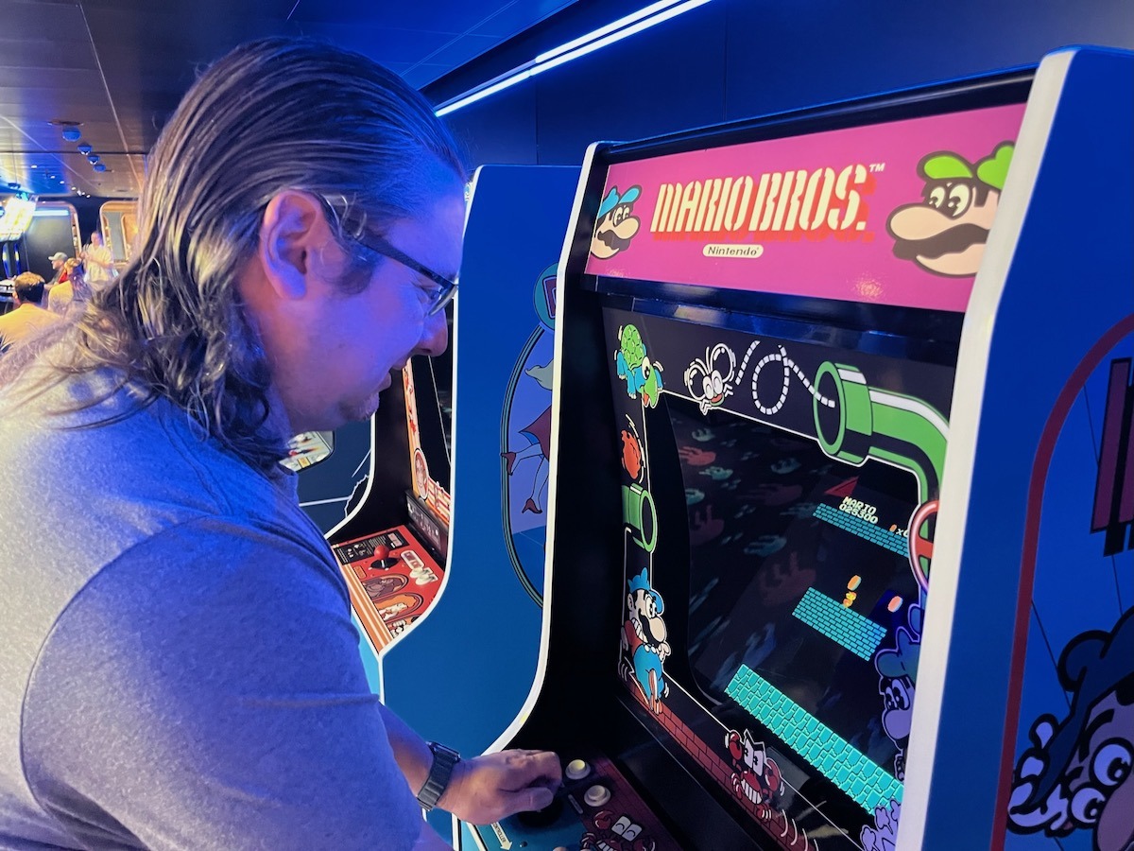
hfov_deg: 67.3
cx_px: 567
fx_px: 852
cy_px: 426
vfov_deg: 53.1
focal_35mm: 26
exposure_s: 1/30
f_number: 1.6
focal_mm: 5.1
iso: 640
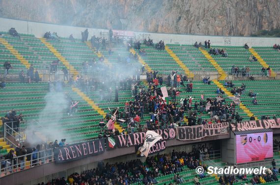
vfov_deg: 17.4
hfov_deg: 26.1
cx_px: 140
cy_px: 92
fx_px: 605
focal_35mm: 78
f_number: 6.3
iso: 200
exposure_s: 1/160
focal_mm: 52
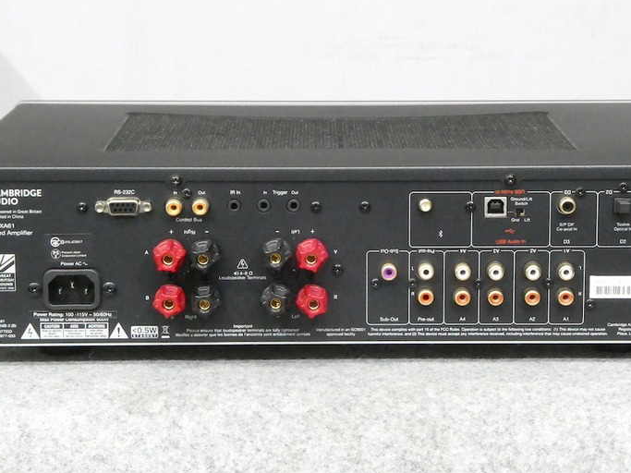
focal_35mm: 111
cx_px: 333
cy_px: 263
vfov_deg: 13.3
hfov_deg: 17.7
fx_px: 2023
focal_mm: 14.1
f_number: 5.6
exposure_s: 1/15
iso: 1600
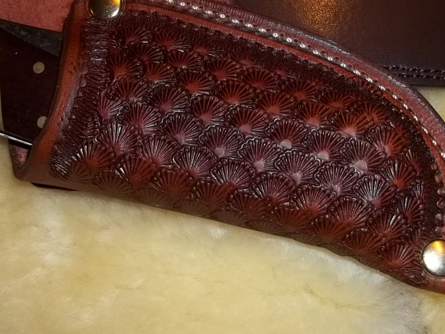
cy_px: 129
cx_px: 212
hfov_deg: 38.9
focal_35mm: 49
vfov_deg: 29.6
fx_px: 630
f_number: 3.3
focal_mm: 5.9
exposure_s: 1/30
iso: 64
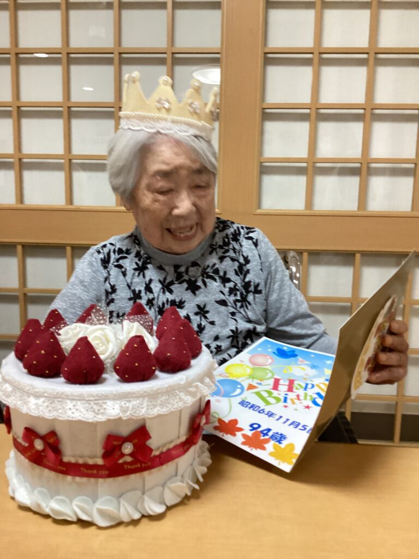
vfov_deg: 58.4
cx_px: 210
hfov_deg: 45.4
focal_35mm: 31
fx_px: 500
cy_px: 280
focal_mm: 3.3
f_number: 2.4
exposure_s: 1/60
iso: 400
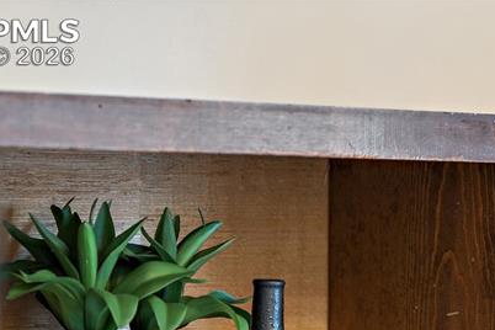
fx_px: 2626
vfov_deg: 7.1
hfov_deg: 10.7
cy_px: 417
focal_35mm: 191
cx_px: 463
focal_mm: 75
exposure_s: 1/2
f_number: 2.8
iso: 100
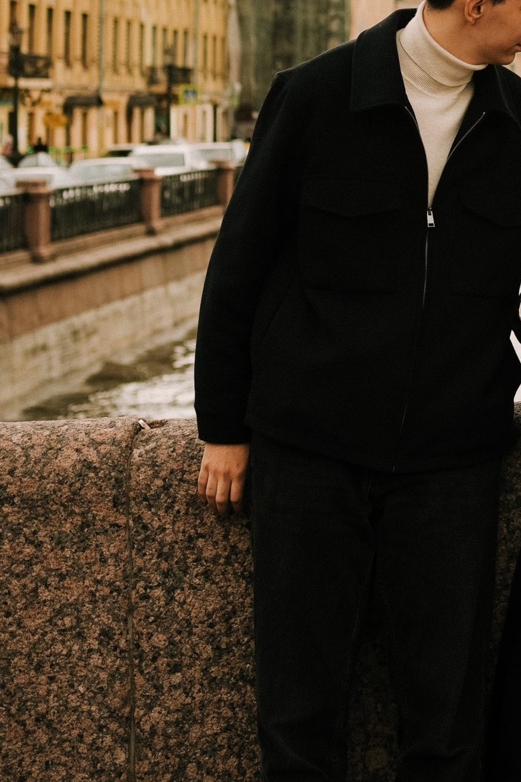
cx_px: 658
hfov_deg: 13.1
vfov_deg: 19.6
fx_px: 2193
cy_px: -18
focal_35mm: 101
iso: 100
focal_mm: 35
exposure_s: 1/640
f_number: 2.8
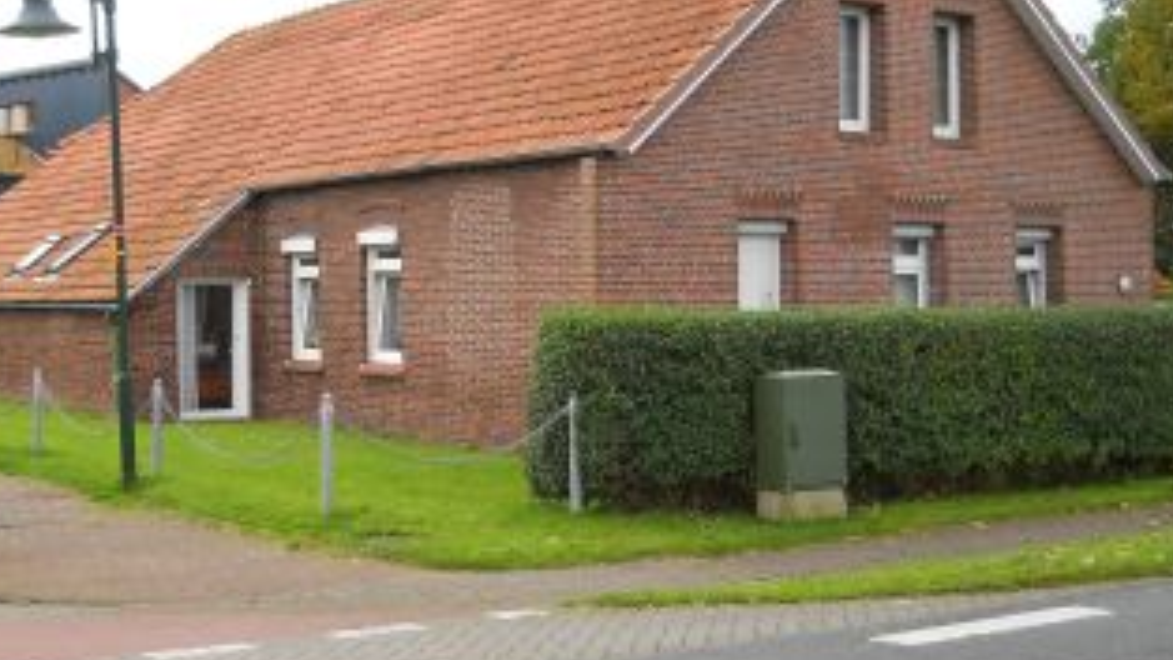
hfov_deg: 36.4
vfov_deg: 21.1
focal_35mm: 57
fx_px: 1773
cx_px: 450
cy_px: 315
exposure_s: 1/160
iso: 80
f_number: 3.1
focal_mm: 6.72
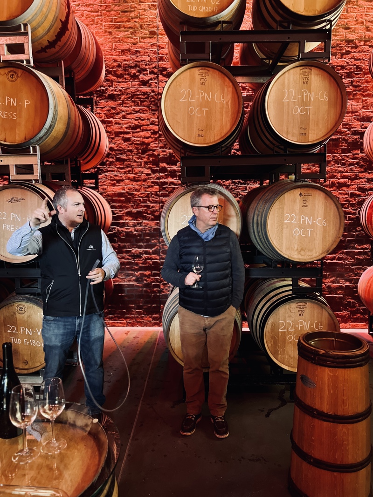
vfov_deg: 67.3
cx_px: 186
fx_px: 374
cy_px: 248
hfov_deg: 53.1
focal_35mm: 26
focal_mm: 5.7
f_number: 1.5
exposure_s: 1/35
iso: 500
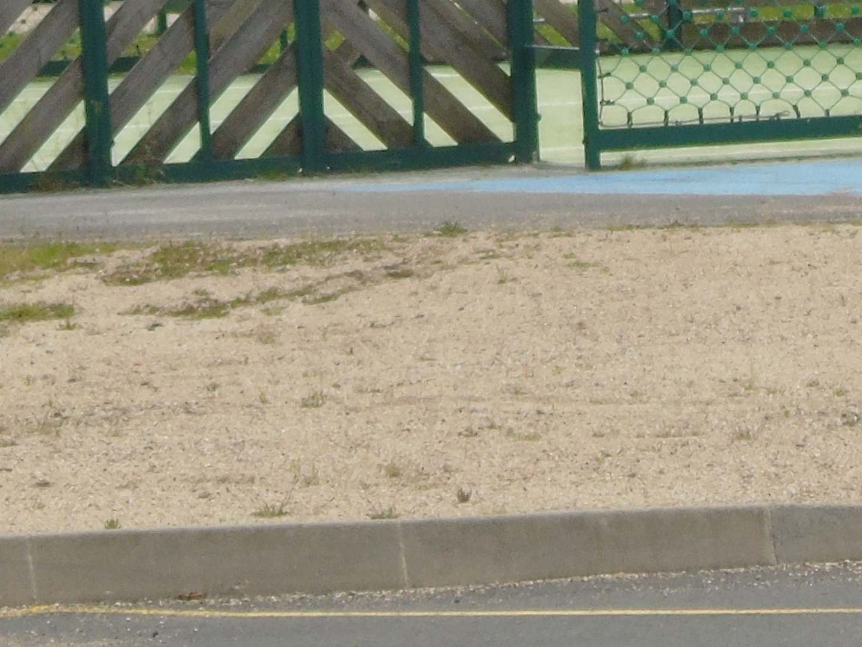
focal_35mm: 511
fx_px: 12725
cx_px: 711
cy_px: -394
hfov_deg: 3.9
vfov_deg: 2.9
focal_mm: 25
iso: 80
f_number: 4.7
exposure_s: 1/500
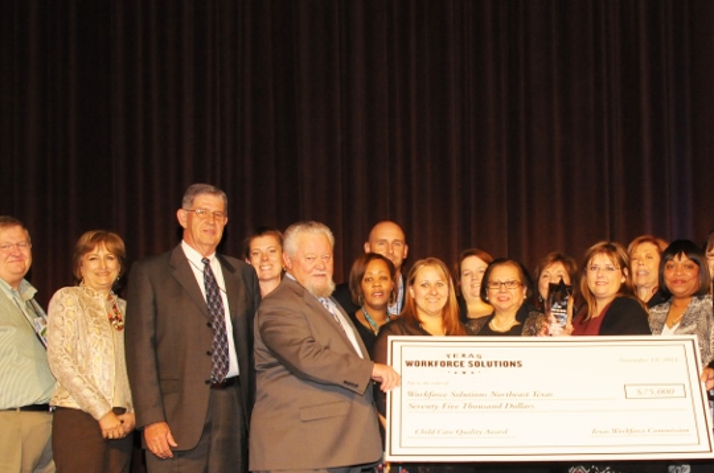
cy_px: 316
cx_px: 509
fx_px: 1465
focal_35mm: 74
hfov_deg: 27.1
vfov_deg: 18.3
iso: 800
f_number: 7.1
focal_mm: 26
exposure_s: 1/60
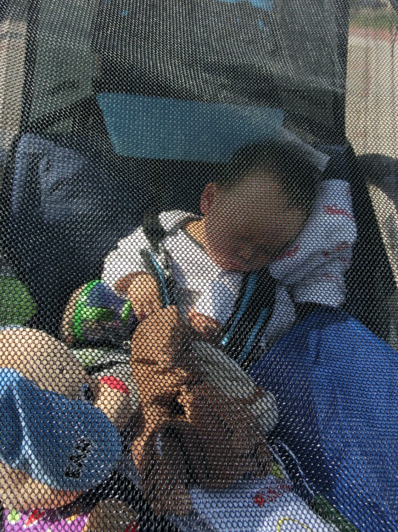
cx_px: 199
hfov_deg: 54.8
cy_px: 266
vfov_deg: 69.4
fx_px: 384
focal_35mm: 25
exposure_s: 1/800
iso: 80
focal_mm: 4.4
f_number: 3.3
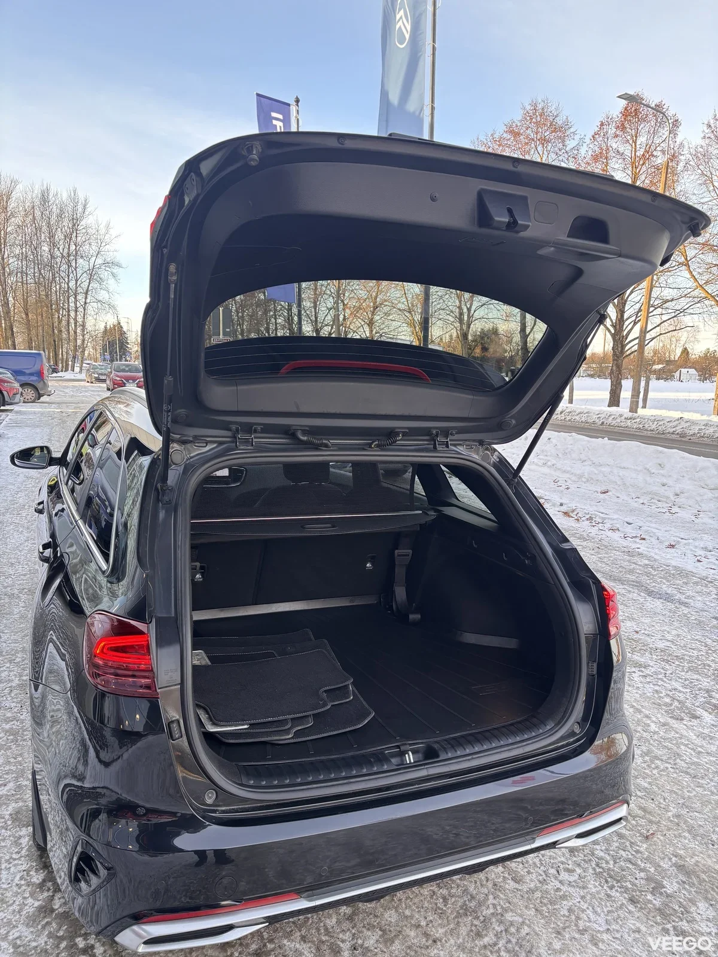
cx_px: 359
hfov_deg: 53.1
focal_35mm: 26
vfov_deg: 67.3
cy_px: 478
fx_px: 719
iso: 40
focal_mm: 5.96
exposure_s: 1/137
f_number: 1.6
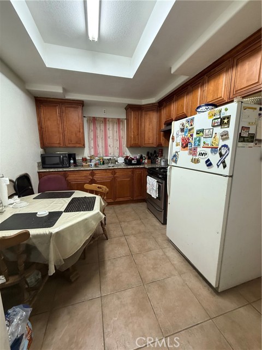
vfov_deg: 102.1
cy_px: 175
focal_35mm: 14
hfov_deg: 85.7
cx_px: 131
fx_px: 141
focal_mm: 2.22
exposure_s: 1/60
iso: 400
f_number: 2.2
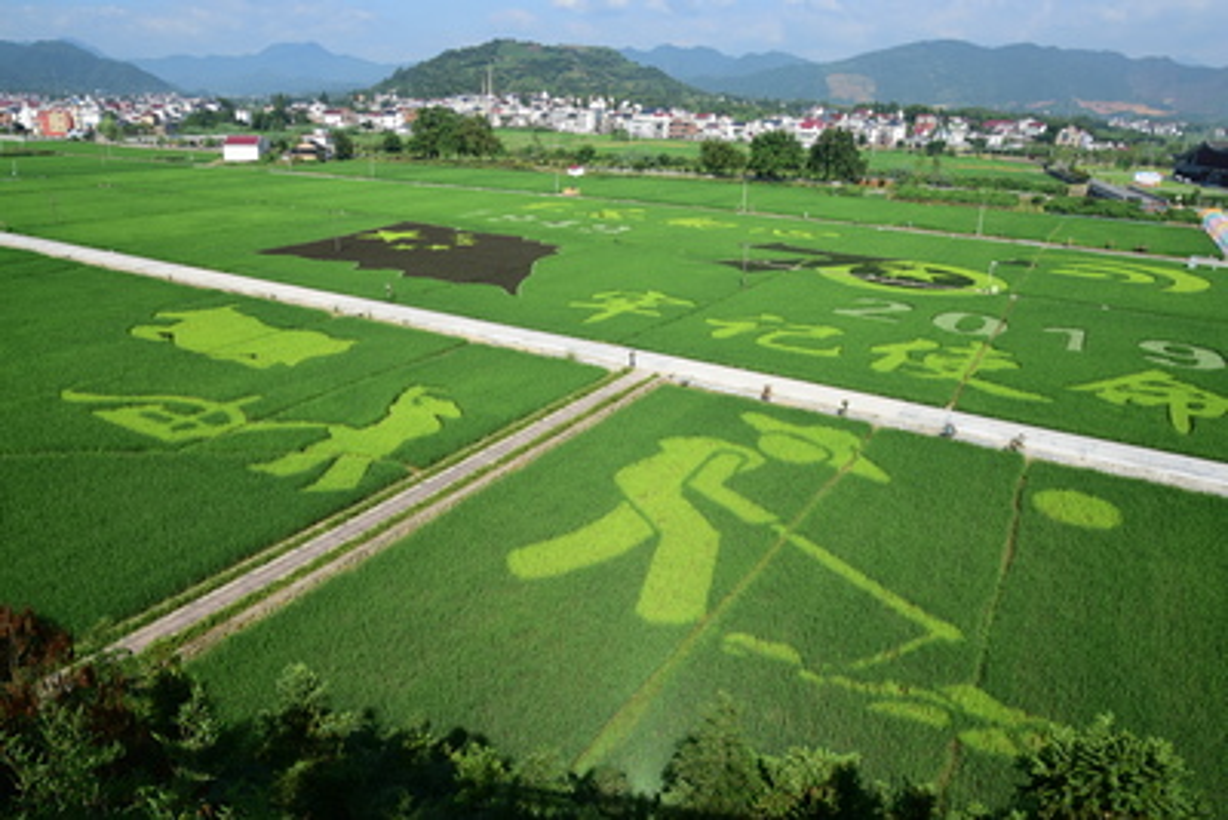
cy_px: 410
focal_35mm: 24
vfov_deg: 53.2
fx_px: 819
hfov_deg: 73.7
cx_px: 614
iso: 100
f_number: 11
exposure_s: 1/125
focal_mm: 24
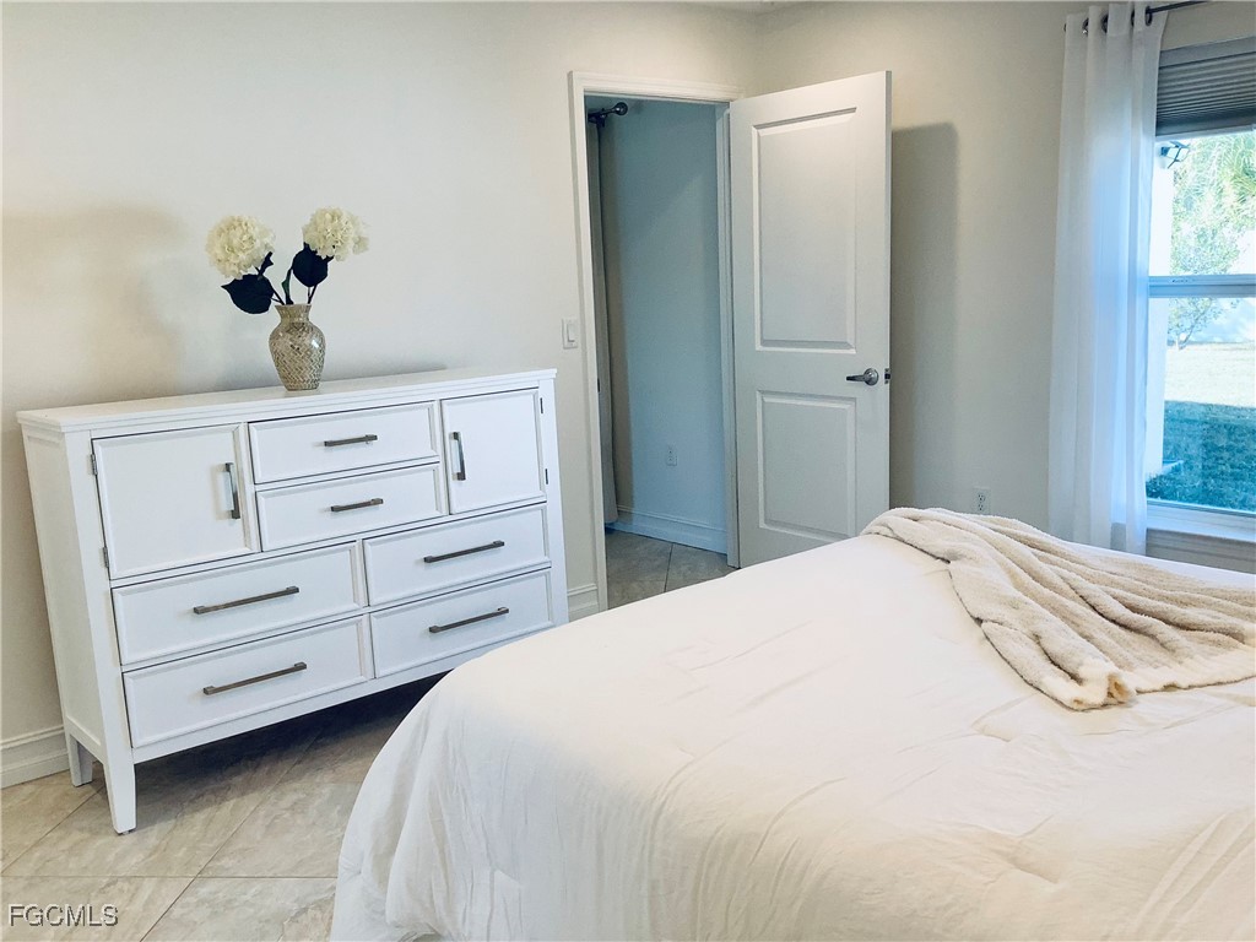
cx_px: 628
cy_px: 471
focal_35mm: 31
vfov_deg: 45.4
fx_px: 1125
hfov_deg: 58.4
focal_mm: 3.3
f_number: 2.4
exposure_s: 1/120
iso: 25
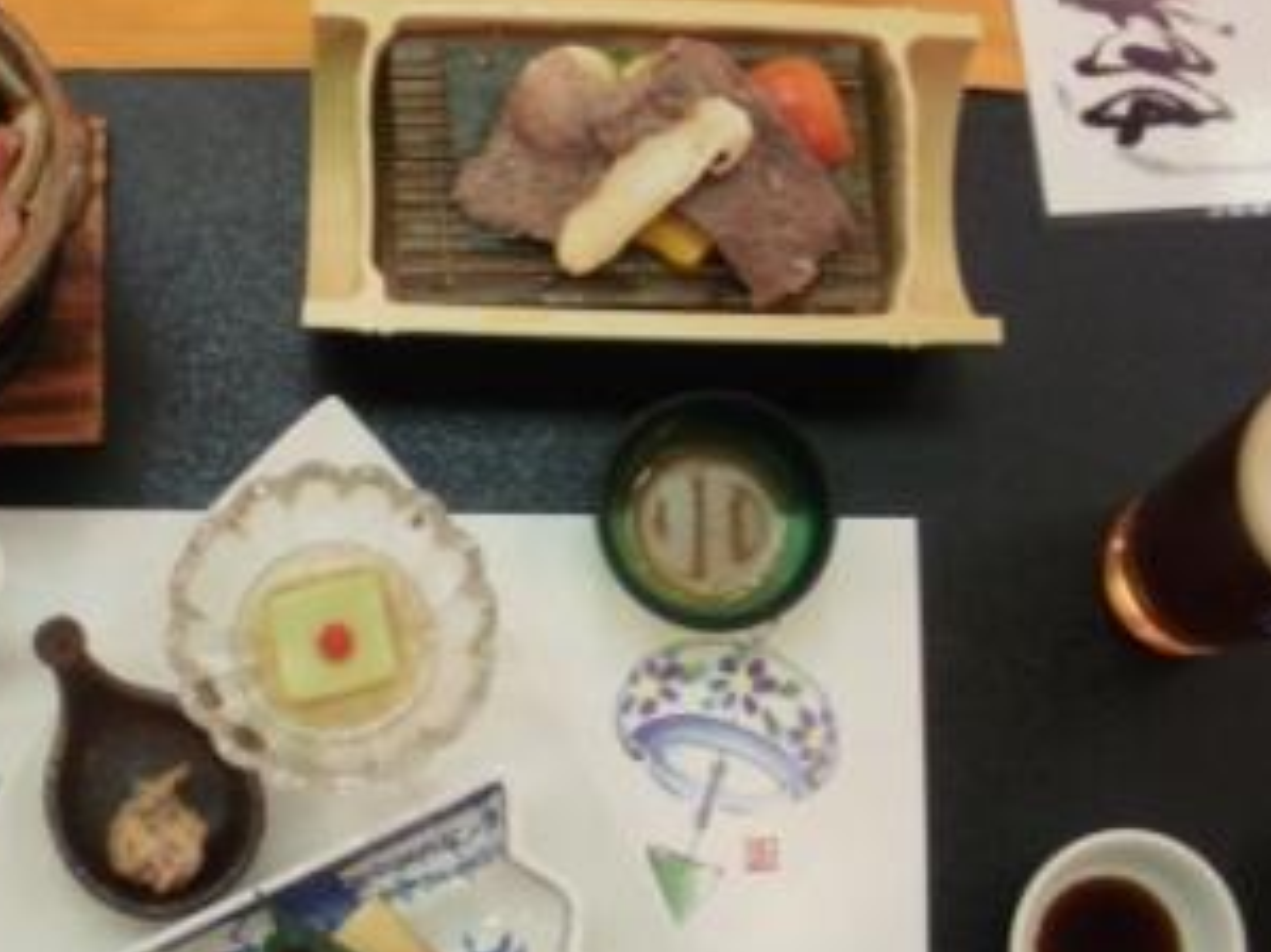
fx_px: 1982
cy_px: 557
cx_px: 344
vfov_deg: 27.0
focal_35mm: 54
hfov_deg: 34.9
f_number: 3.5
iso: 125
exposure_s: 1/6
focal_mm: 6.3
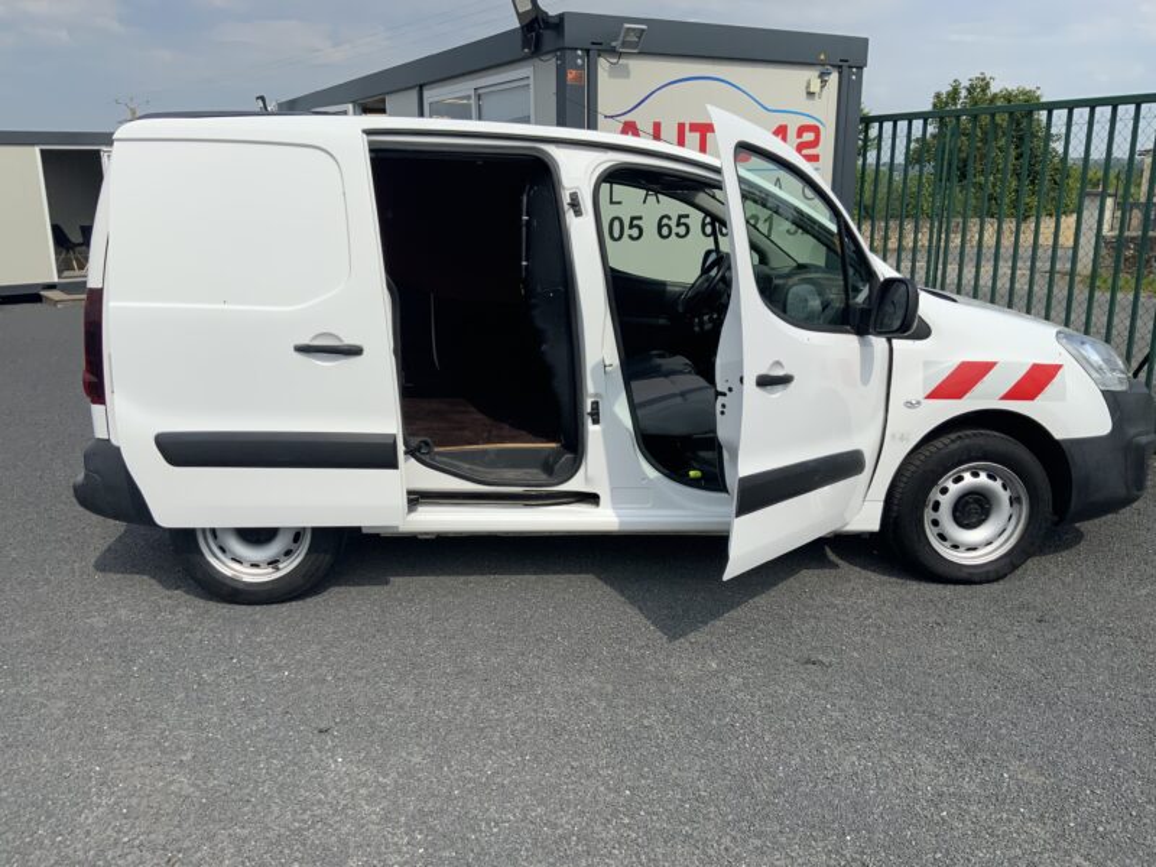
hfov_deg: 61.7
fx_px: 968
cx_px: 578
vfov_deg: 48.2
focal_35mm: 29
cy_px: 434
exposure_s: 1/3322
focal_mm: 3
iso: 20
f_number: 1.8
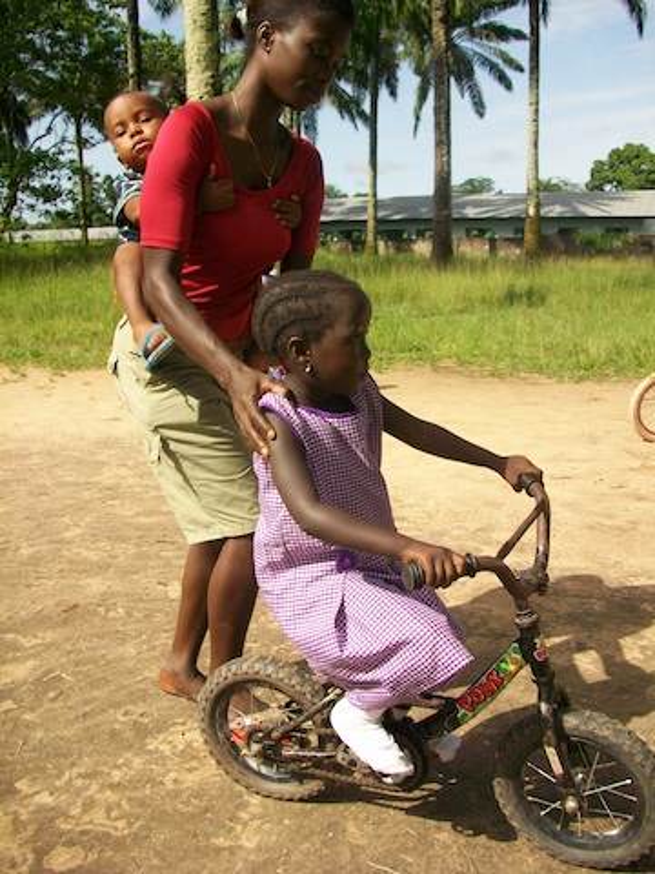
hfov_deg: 44.2
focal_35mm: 32
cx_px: 328
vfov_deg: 56.8
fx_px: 807
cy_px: 437
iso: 64
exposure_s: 1/640
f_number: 2.8
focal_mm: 5.7
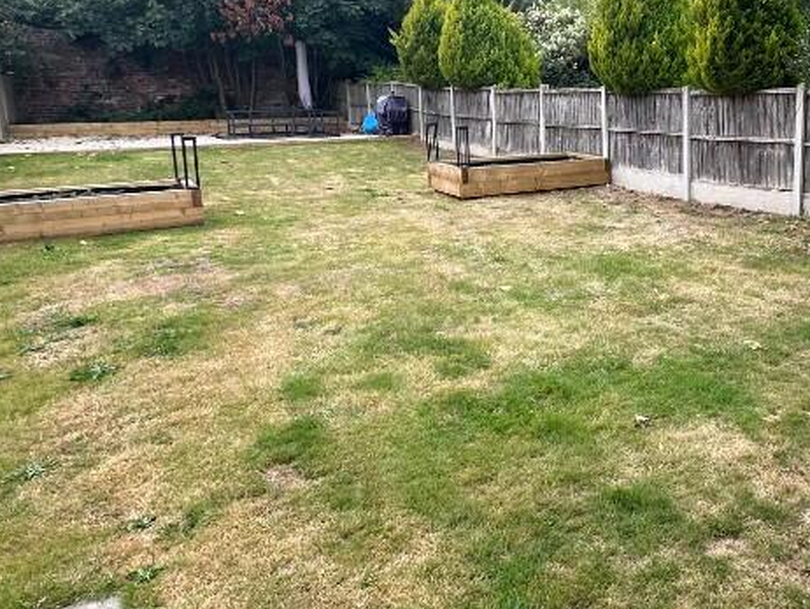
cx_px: 631
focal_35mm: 31
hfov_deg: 54.9
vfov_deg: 45.0
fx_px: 726
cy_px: 218
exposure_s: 1/179
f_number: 2.2
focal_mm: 2.22
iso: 40
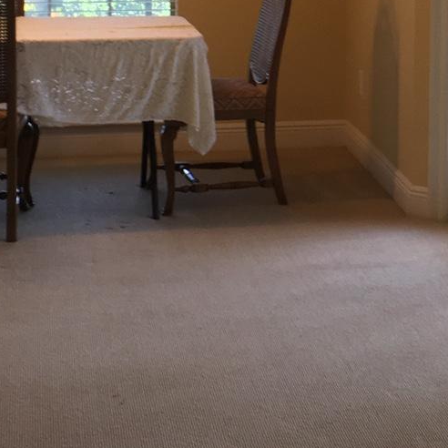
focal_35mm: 105
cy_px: -46
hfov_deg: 16.4
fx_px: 1537
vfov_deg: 16.1
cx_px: 382
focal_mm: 4.15
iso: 40
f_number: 2.2
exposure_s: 1/30
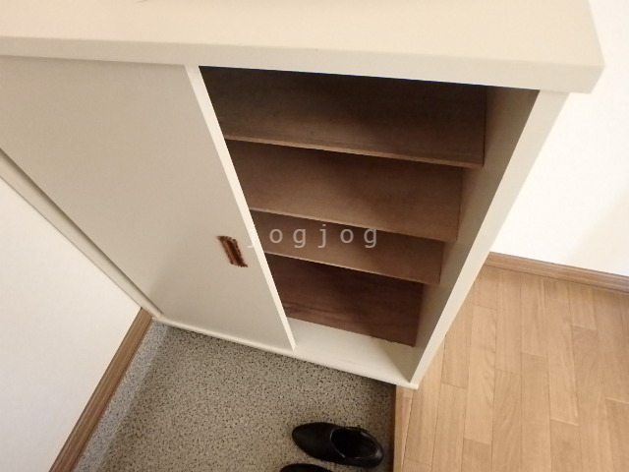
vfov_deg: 63.4
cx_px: 314
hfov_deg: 79.0
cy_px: 236
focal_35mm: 21
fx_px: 382
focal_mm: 3.7
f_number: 3.5
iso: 1250
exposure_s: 1/50
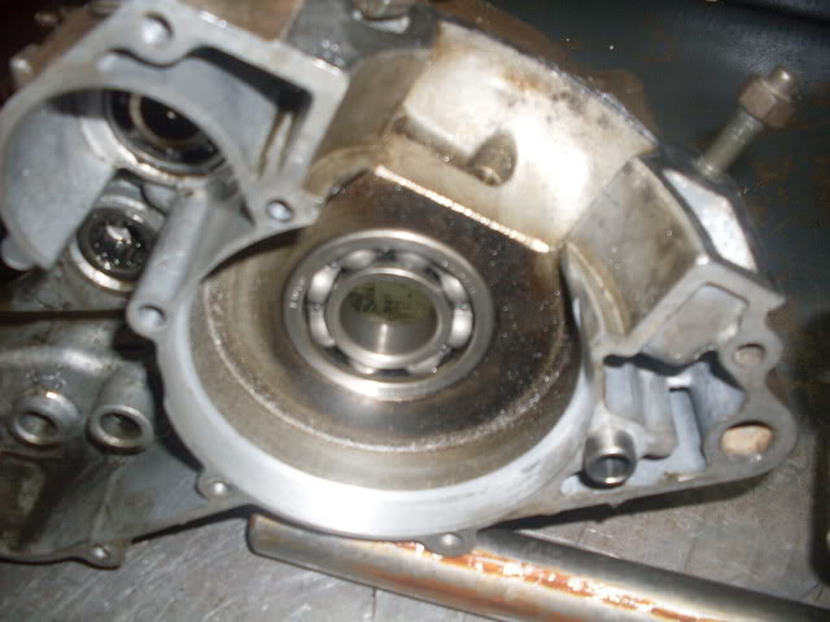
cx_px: 415
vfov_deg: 37.7
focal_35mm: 38
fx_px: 911
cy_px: 311
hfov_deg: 49.0
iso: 100
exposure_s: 1/45
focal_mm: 6.3
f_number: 2.8
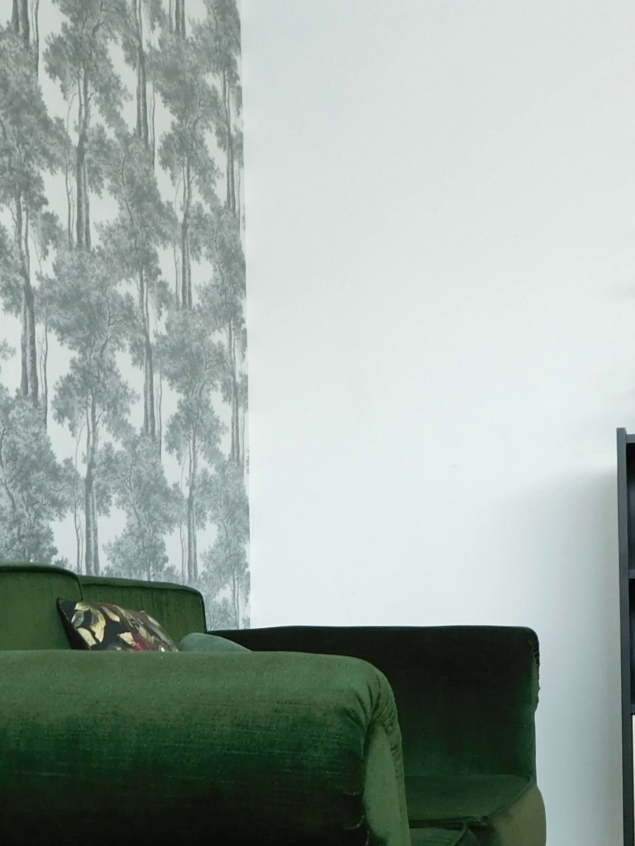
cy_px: 647
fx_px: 1345
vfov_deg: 34.1
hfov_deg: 26.5
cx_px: 283
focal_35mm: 55
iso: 125
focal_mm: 4
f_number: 3
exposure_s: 1/5
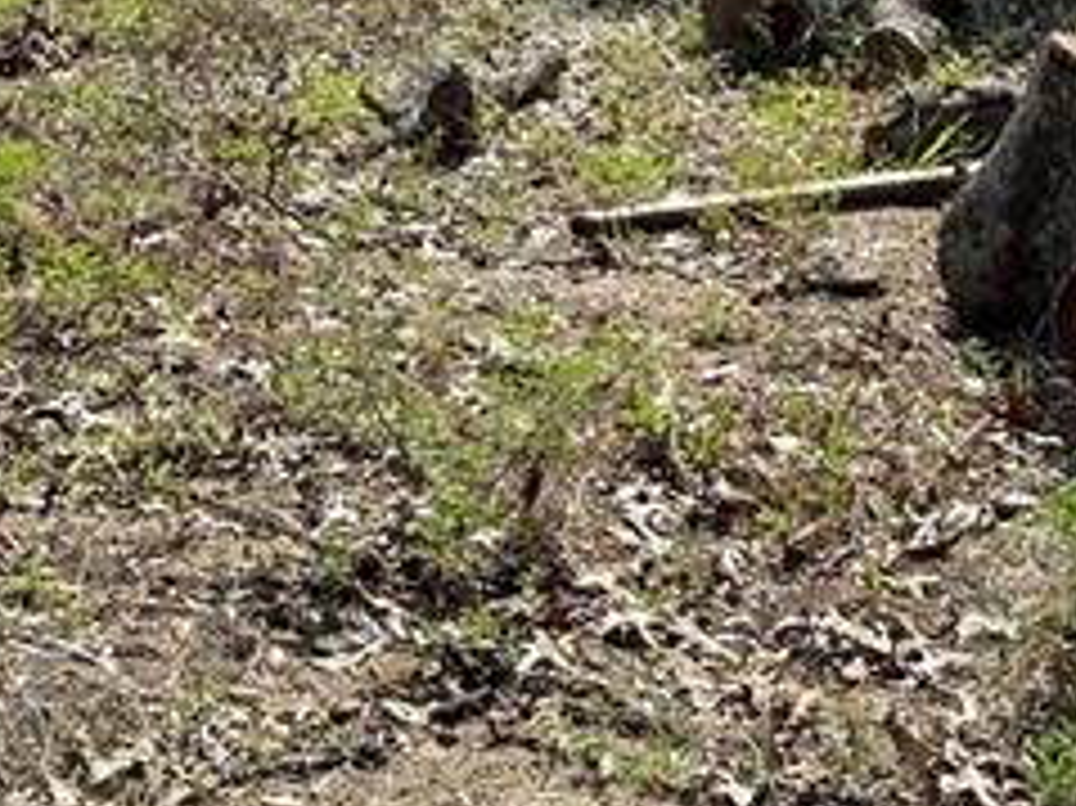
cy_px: -347
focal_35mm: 103
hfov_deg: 19.1
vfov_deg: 13.6
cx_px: 648
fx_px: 3200
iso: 100
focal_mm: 6.76
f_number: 1.78
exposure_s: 1/3145
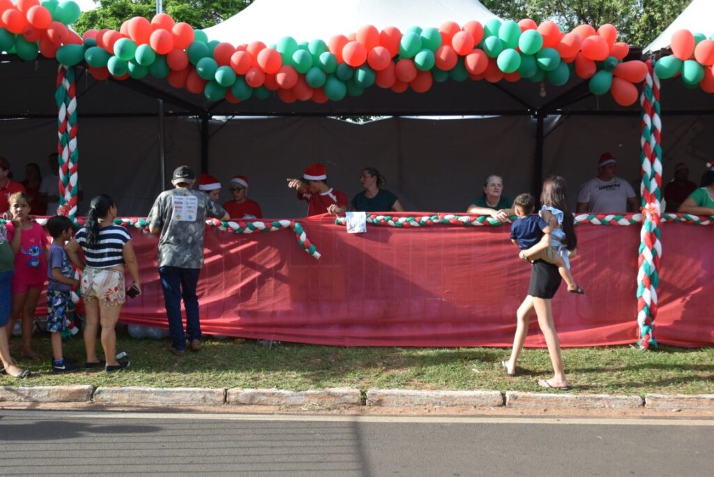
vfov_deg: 33.1
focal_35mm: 40
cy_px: 238
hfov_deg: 47.9
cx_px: 357
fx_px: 804
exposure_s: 1/250
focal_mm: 27
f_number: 8
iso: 400
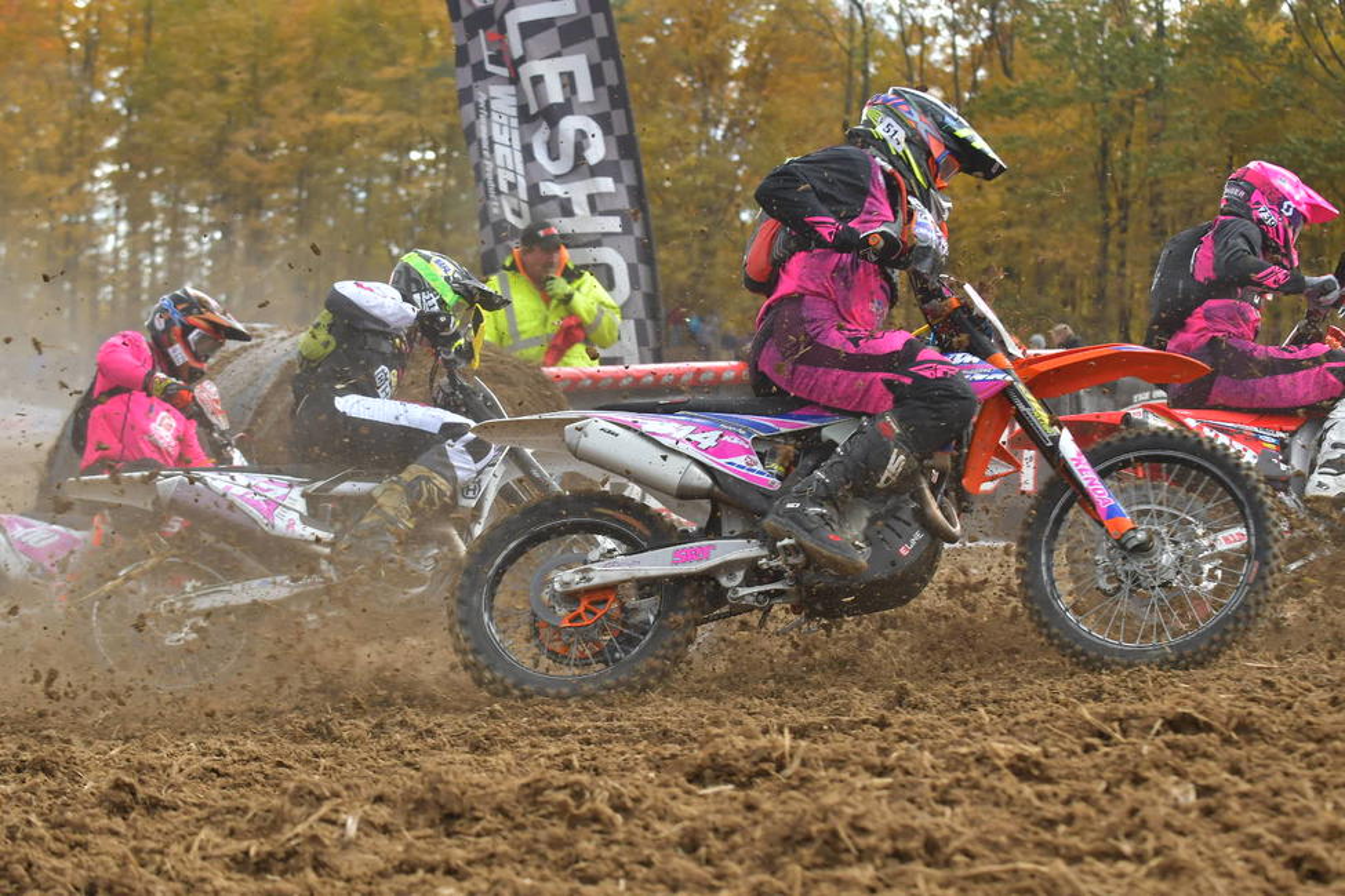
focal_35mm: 117
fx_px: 4371
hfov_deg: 17.5
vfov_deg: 11.7
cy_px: 448
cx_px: 672
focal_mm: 78
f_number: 4
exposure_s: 1/1000
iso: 400
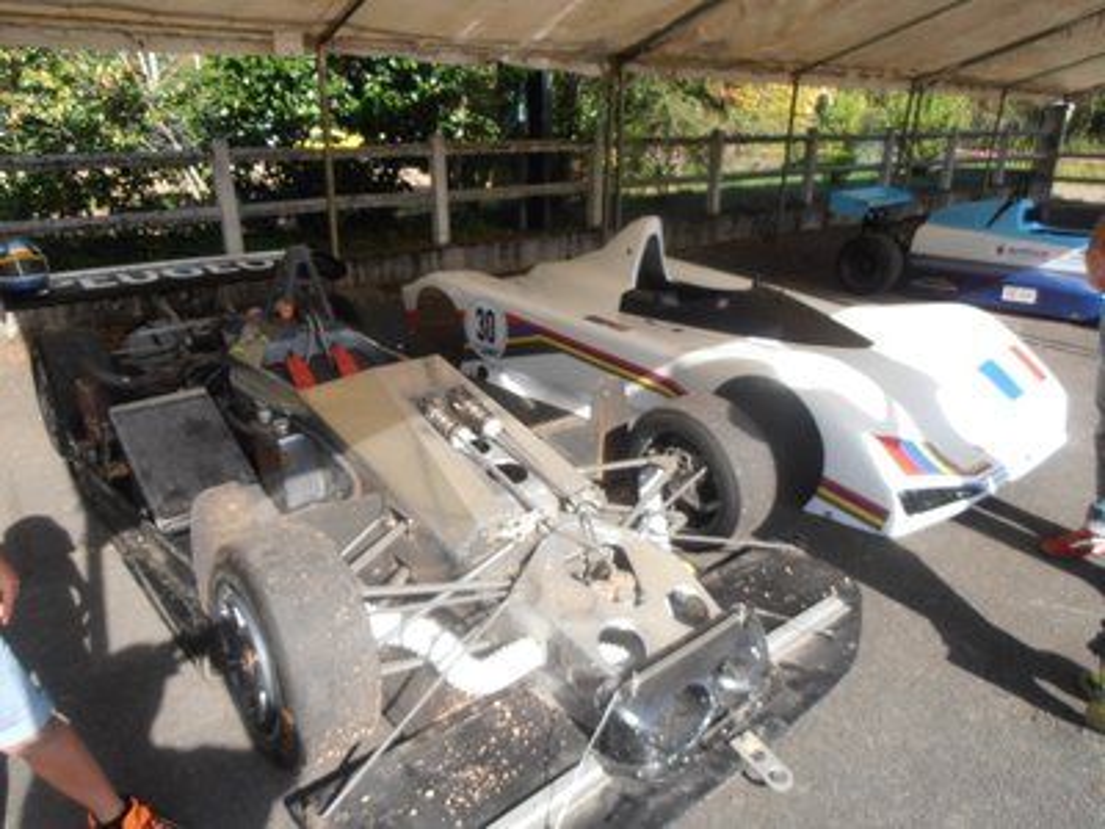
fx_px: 766
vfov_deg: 56.8
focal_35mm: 24
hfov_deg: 71.6
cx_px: 552
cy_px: 414
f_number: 3
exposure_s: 1/400
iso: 80
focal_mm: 4.2
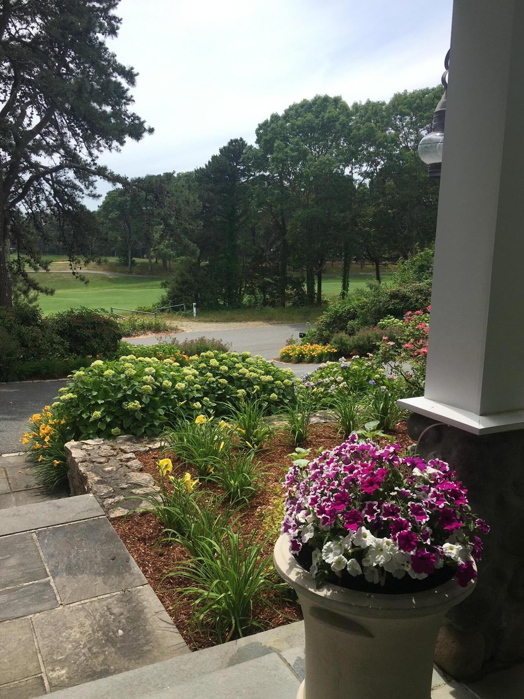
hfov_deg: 46.8
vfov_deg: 59.9
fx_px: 605
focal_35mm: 30
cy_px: 360
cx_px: 262
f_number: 2.2
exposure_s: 1/1202
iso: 25
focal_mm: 4.15
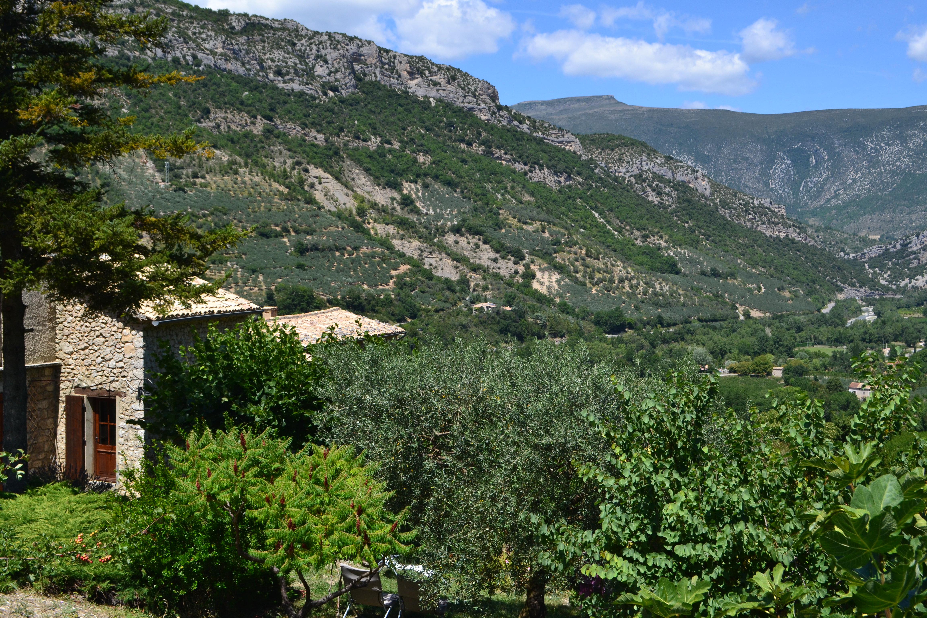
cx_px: 464
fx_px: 1004
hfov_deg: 49.6
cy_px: 309
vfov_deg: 34.2
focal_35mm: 39
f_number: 11
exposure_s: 1/400
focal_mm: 26
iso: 400
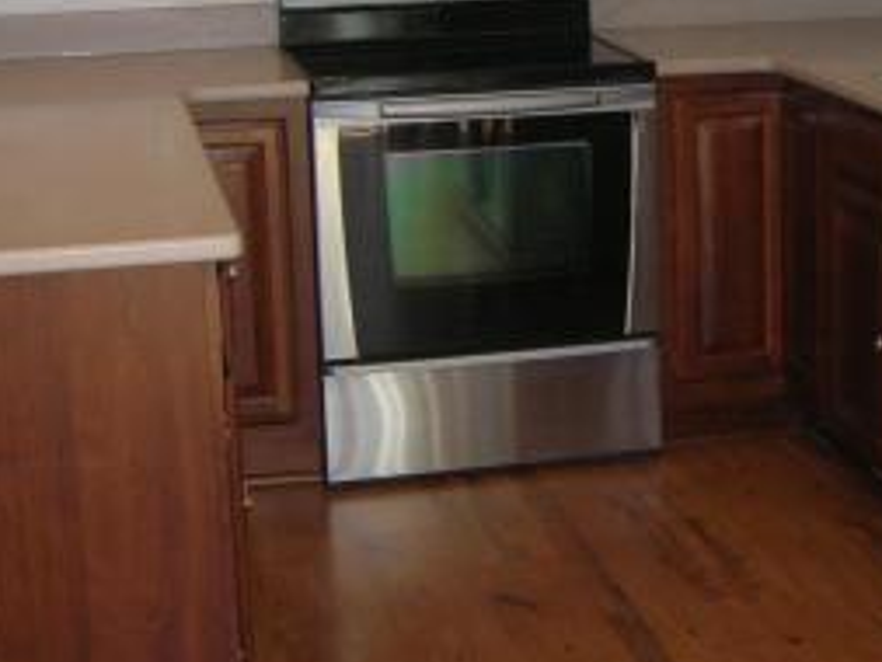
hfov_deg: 24.6
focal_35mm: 78
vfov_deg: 18.6
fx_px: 1988
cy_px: 84
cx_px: 711
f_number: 2.9
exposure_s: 1/60.1
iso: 97
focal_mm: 5.7
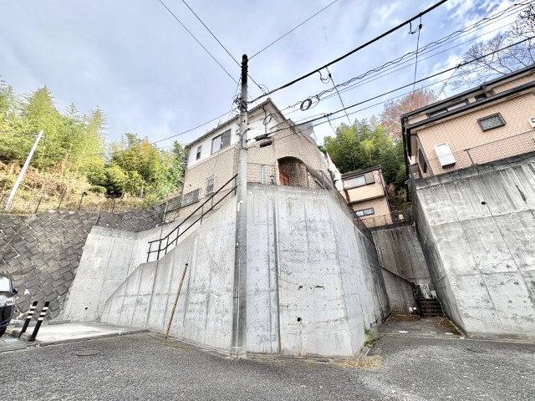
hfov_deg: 102.1
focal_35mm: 14
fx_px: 216
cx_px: 268
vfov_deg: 85.7
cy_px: 200
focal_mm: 2.22
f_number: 2.2
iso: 50
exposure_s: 1/849
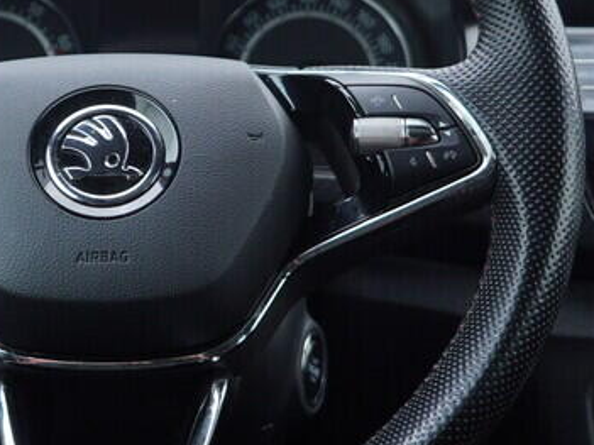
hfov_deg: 19.2
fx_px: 1733
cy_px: 145
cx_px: 112
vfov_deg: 14.6
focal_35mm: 101
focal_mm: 24
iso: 125
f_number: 3.2
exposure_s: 1/50
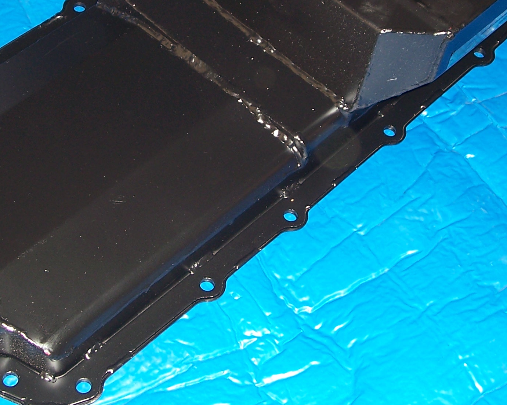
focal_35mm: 76
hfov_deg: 25.1
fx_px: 1140
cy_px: 86
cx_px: 232
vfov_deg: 20.0
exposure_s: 1/60
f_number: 3
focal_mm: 7
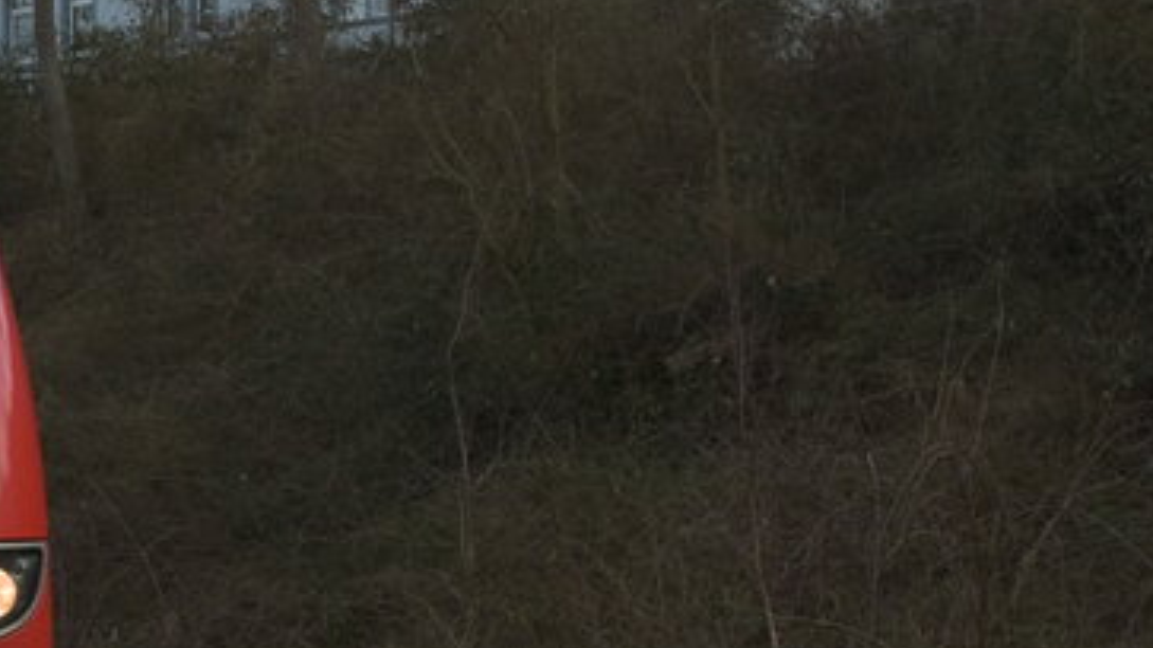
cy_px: 543
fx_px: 4126
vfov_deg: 9.0
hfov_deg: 14.9
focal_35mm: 135
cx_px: -511
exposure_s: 1/320
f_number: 6.3
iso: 125
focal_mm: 26
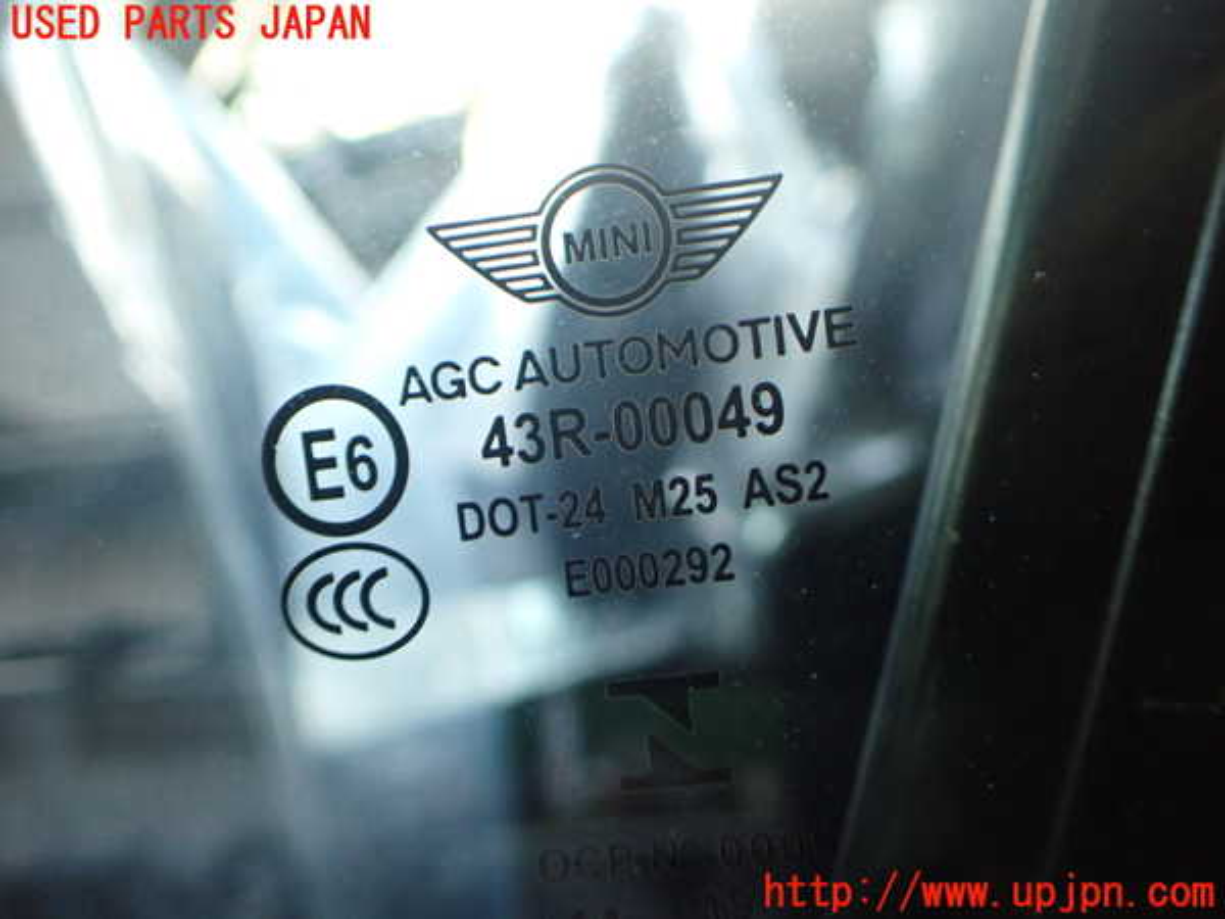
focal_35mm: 30
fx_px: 1062
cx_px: 612
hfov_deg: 60.0
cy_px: 460
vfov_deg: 46.8
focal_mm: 5.4
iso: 500
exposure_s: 1/125
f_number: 2.3
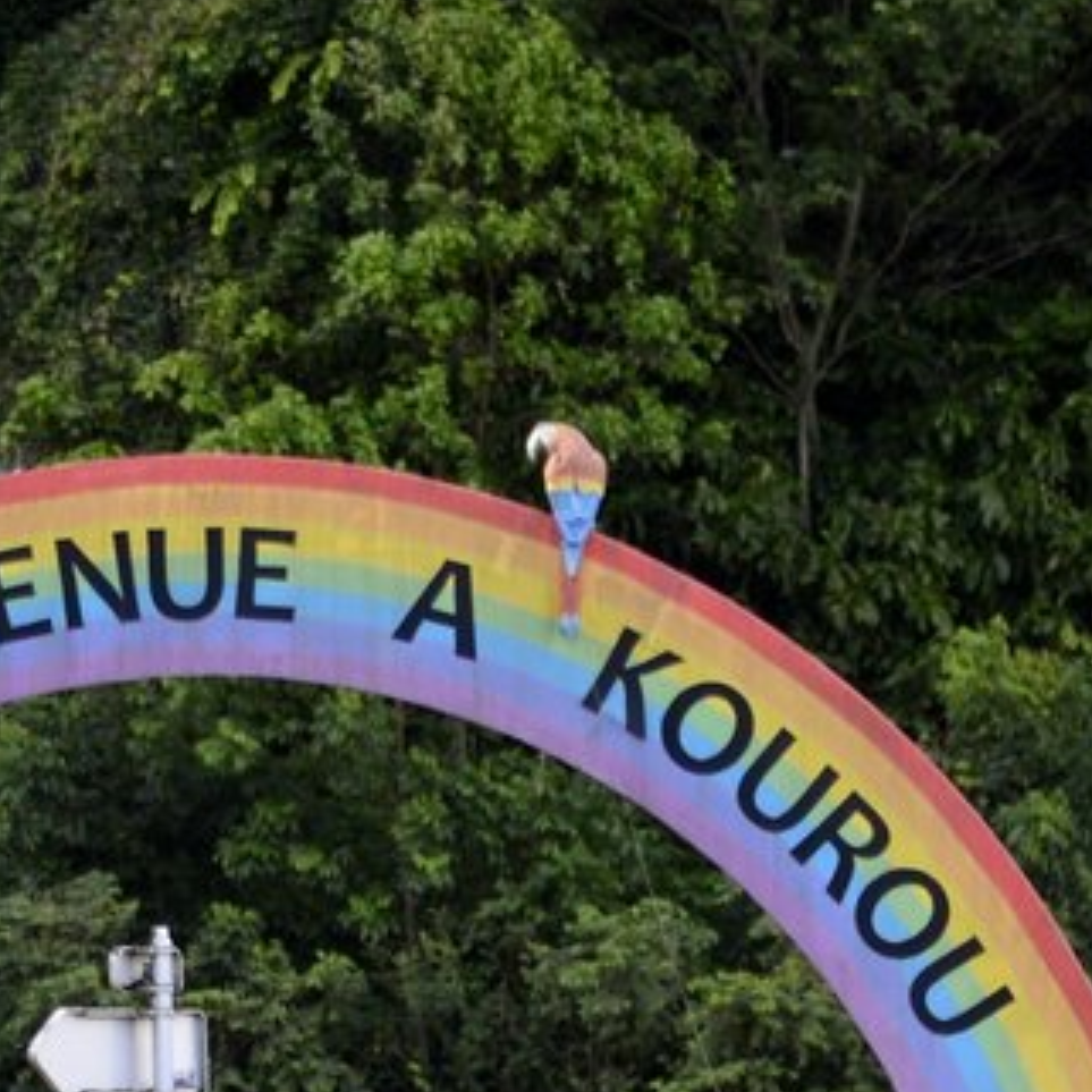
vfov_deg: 3.0
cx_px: 745
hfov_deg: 3.0
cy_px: 1240
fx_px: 21022
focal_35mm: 589
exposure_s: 1/200
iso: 500
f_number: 5.6
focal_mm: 116
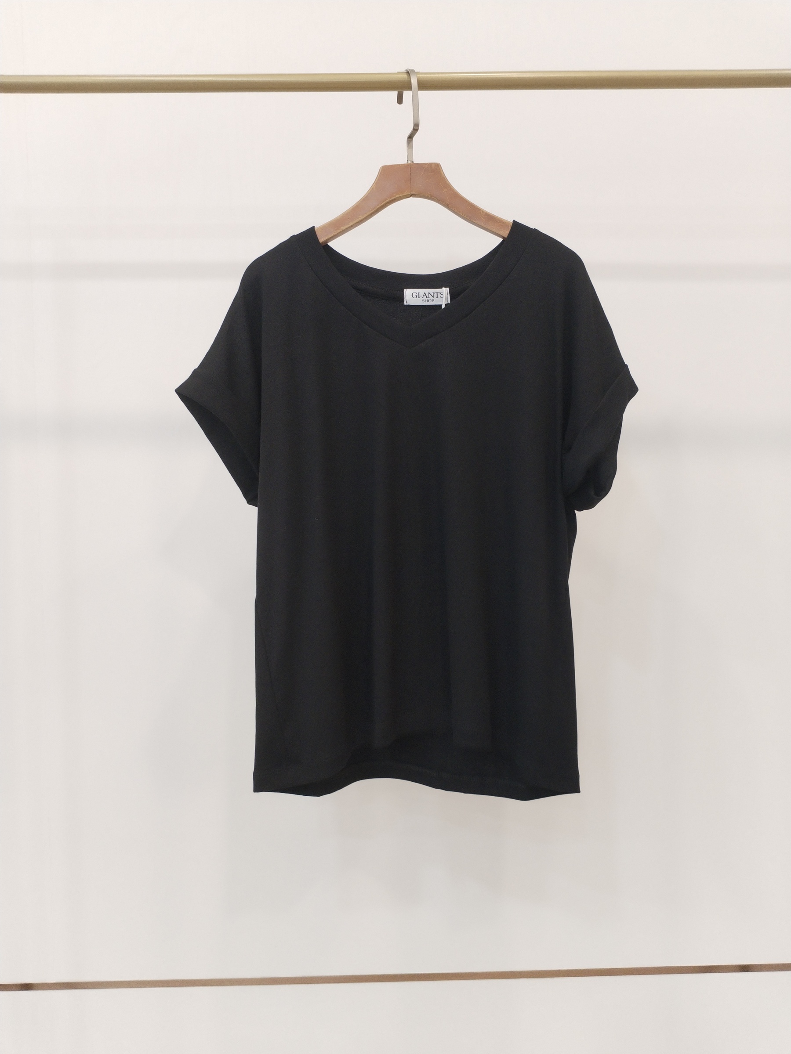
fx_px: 884
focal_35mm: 29
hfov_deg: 48.2
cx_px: 396
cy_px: 527
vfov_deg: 61.7
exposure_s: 1/40
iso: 348
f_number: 1.8
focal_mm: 4.75
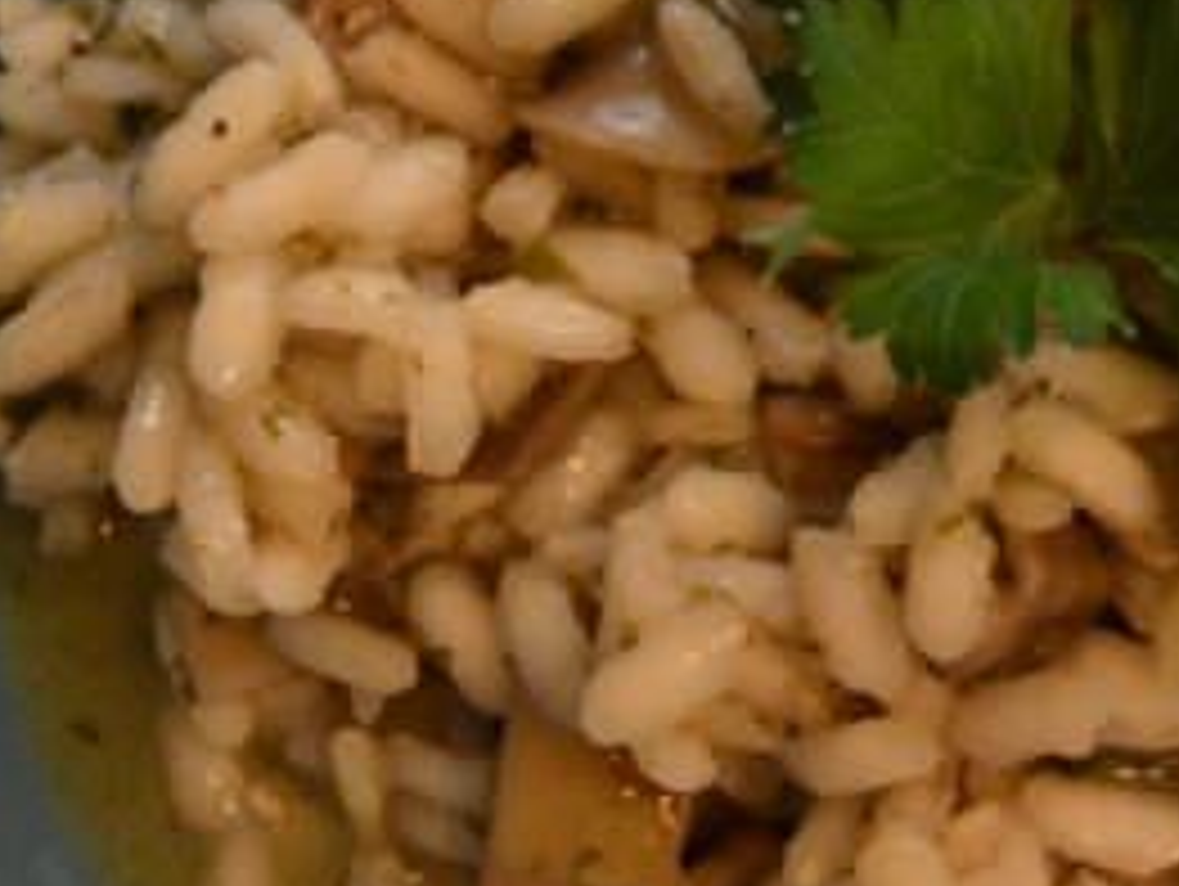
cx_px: 1215
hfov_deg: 15.7
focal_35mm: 122
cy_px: 182
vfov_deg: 12.1
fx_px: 4173
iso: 1600
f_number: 4.5
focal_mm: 29
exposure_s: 1/30
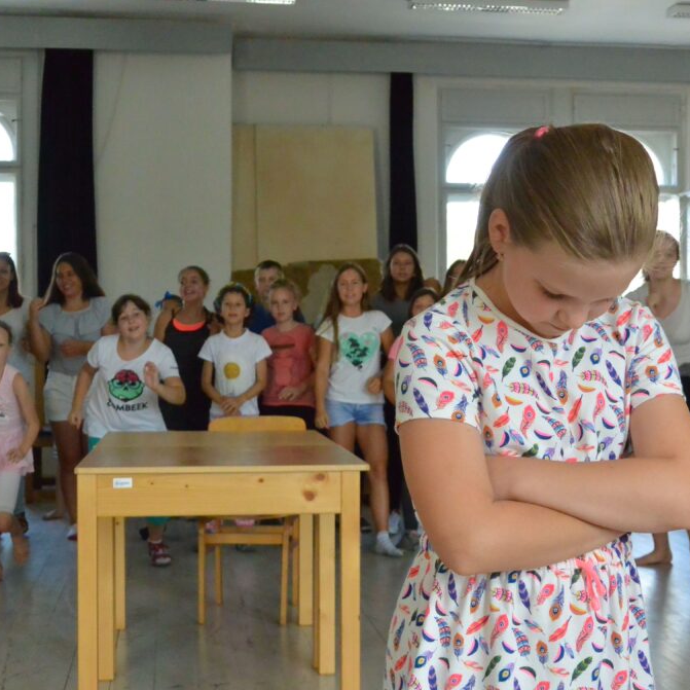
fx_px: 1376
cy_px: 350
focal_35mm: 61
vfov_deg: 28.2
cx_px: 368
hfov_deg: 28.2
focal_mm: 17.5
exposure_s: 1/320
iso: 1600
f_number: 4.5
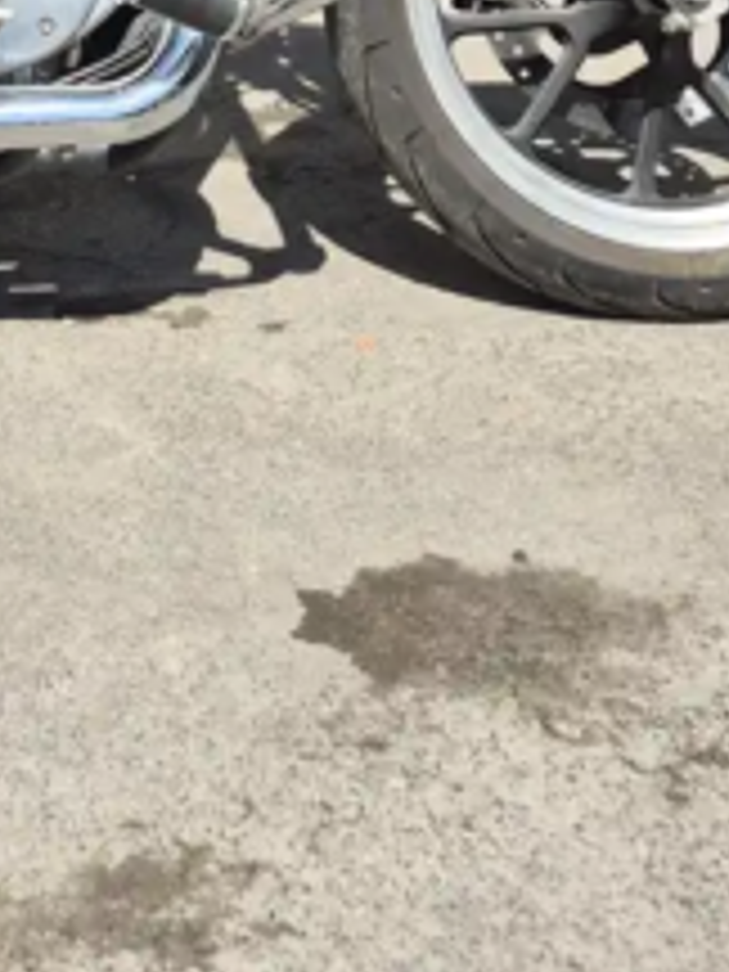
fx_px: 2387
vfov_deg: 20.3
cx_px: -176
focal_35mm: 85
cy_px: -410
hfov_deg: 16.5
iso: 25
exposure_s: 1/1364
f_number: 1.8
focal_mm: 5.4
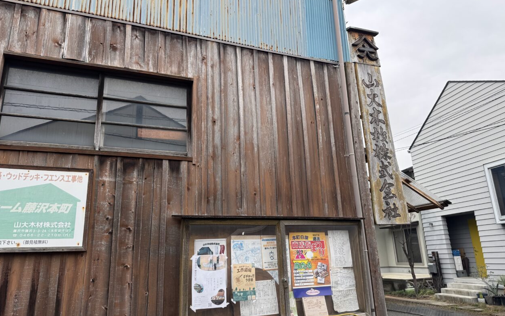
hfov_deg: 70.4
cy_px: 156
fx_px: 358
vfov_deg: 47.6
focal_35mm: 26
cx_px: 249
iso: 80
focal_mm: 6.76
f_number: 1.78
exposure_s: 1/433
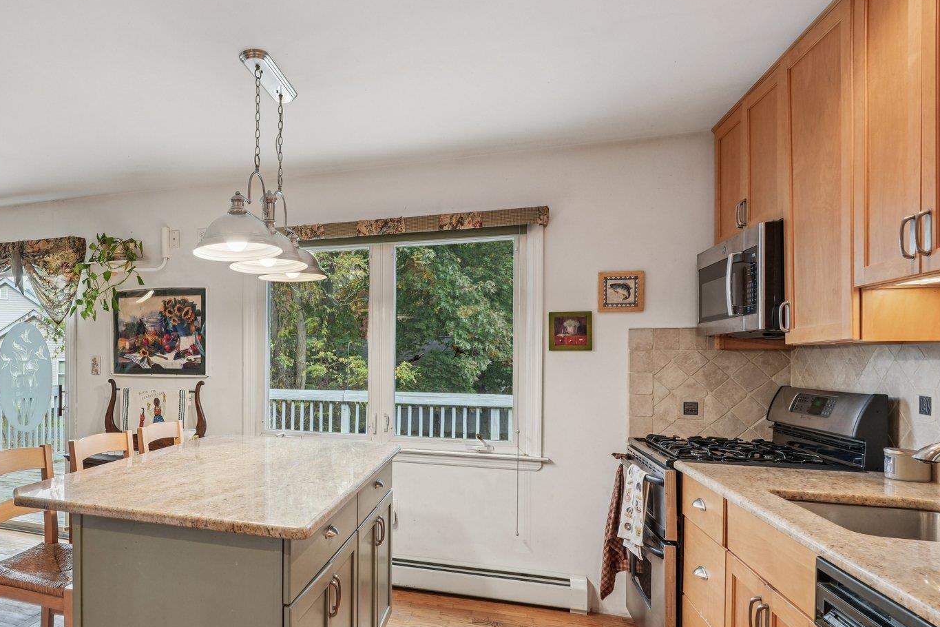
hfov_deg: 69.3
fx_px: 627
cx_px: 244
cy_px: 361
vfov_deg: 52.9
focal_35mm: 24
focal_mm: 16
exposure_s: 1/20
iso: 400
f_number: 10
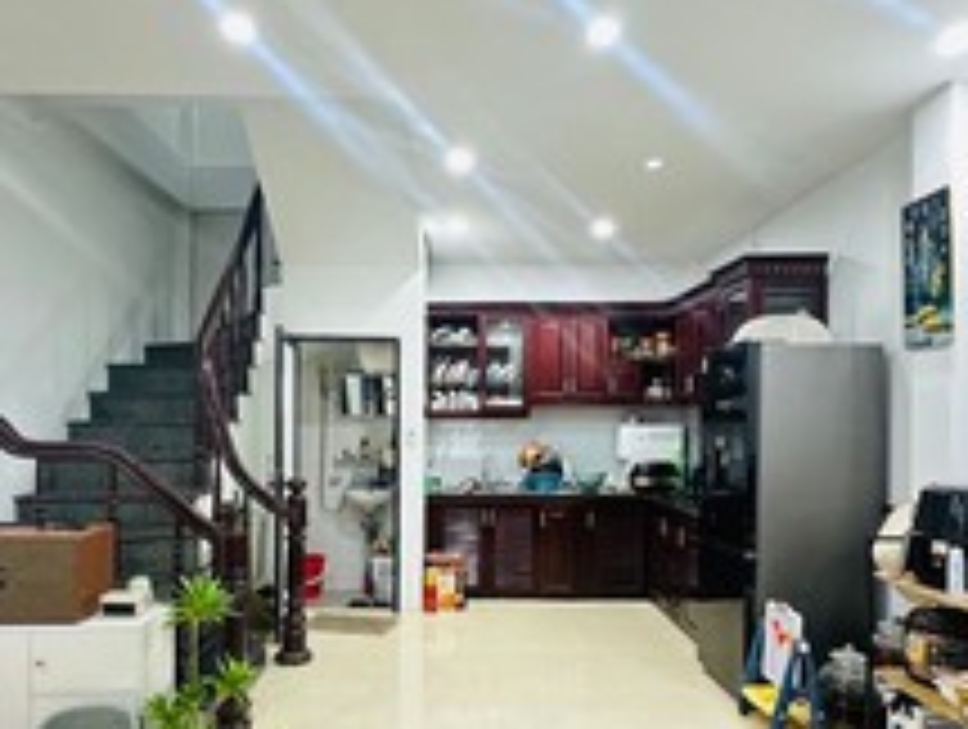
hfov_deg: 67.2
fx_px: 728
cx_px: 468
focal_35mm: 26
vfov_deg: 52.9
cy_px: 432
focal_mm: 2.22
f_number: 2.2
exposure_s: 1/50
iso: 500
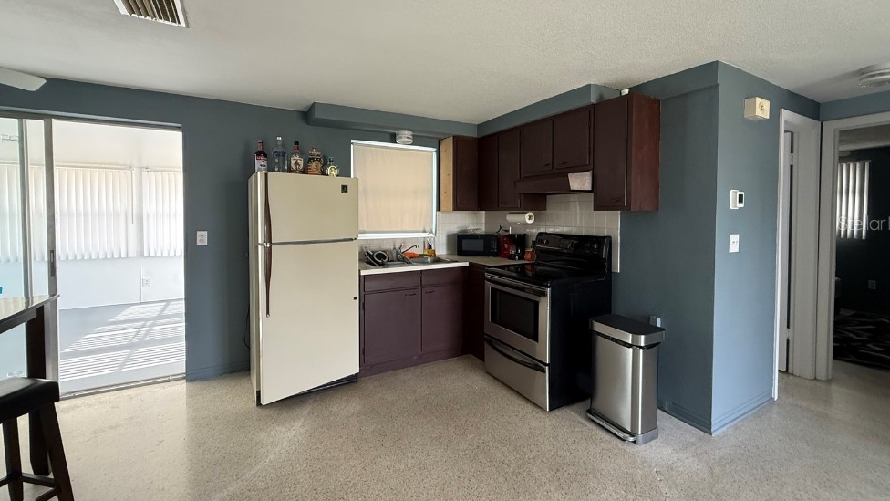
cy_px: 223
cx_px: 457
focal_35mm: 16
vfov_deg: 66.9
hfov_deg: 99.3
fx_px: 378
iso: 400
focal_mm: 2.22
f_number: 2.2
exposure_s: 1/74
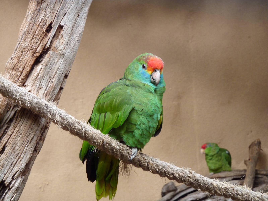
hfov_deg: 11.7
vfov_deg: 8.8
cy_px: 100
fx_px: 1308
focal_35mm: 169
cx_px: 134
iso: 200
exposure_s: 1/60
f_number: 4.5
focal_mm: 27.8
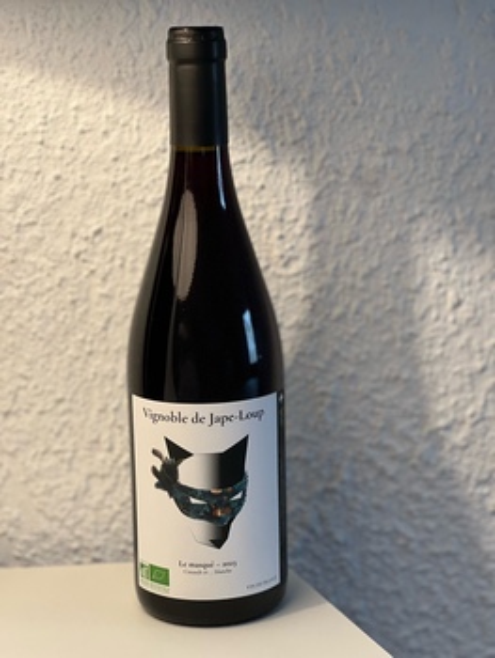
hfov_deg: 19.2
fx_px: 1466
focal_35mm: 77
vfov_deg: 25.3
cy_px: 329
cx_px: 248
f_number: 2.8
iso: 250
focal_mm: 9
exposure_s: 1/66
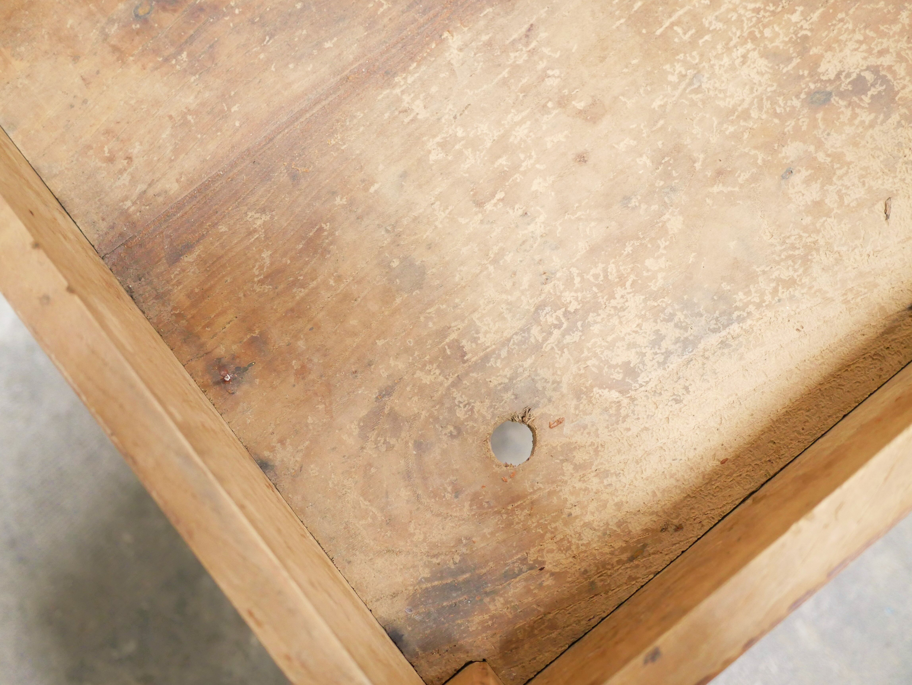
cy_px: 342
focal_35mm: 40
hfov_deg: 46.8
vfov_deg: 36.0
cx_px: 456
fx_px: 1054
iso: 1600
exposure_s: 1/60
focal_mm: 20
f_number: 1.7
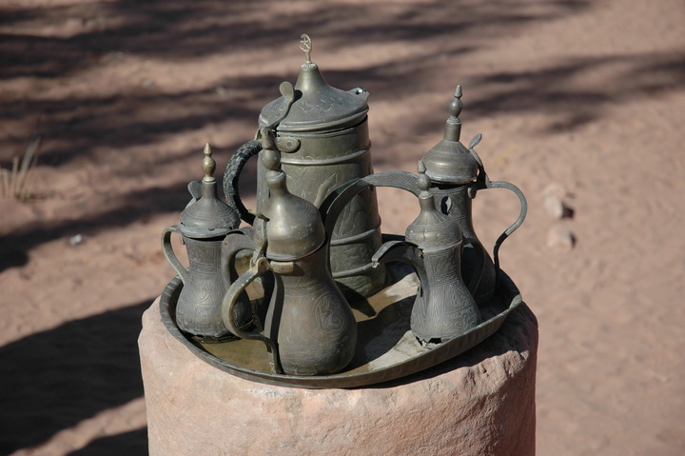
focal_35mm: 93
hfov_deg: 21.9
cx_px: 342
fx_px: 1768
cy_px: 228
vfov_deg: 14.7
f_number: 4.5
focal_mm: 62
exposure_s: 1/1600
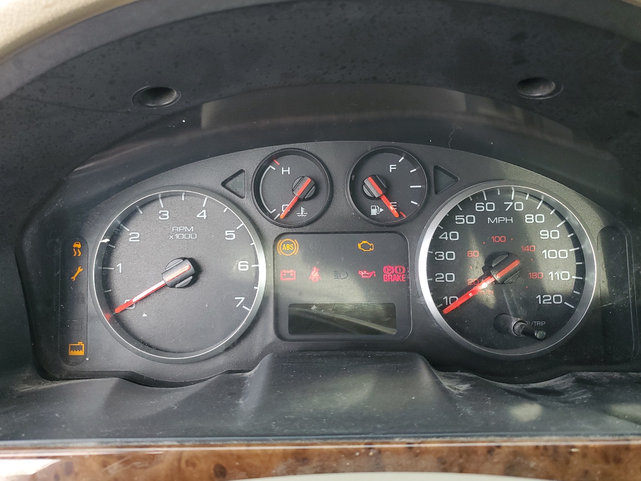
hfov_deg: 61.6
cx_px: 303
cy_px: 216
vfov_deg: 48.2
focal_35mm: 29
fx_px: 537
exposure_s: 1/120
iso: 98
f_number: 1.5
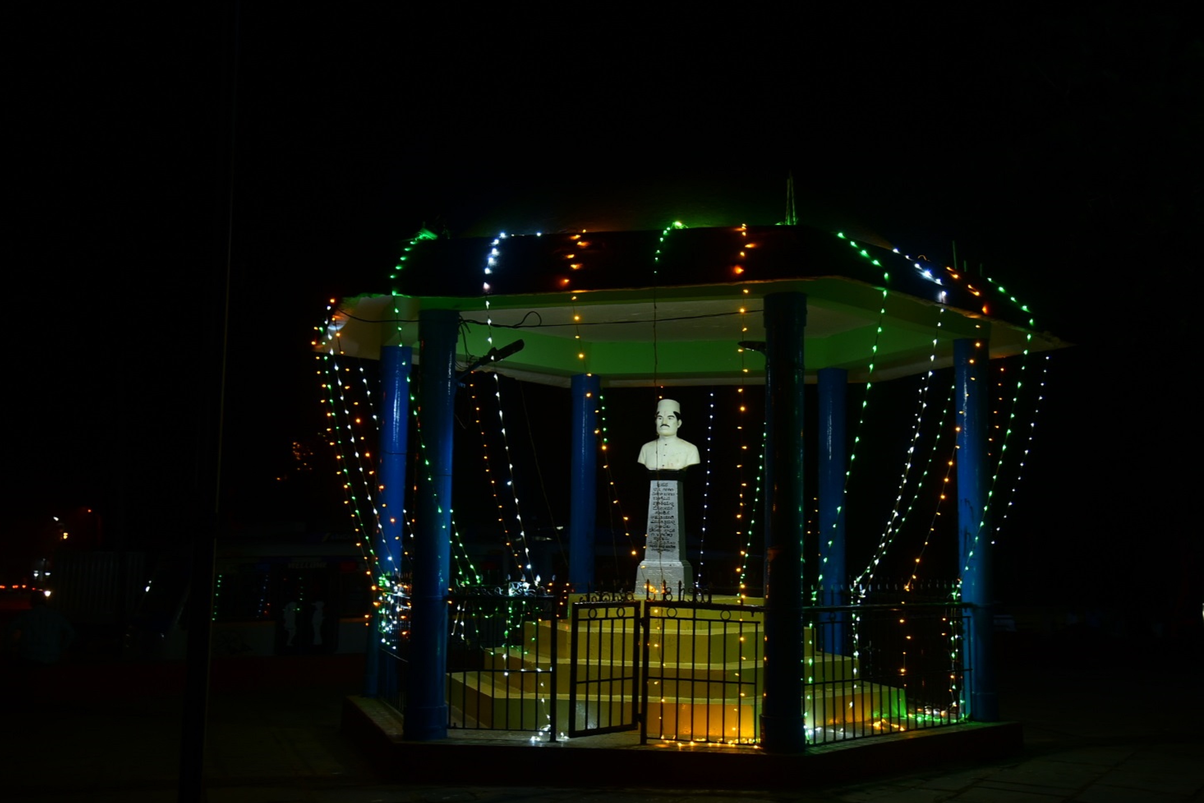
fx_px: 1405
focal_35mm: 42
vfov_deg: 31.9
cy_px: 368
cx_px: 647
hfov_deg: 46.4
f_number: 4.5
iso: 640
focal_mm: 38
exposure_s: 1/50
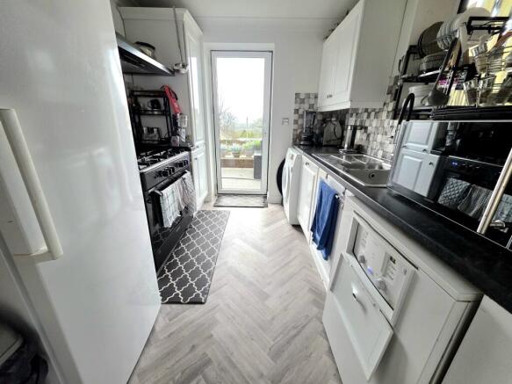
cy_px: 192
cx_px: 256
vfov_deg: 89.9
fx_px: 192
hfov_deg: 106.2
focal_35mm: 13
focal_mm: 2.2
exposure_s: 1/60.2
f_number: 1.9
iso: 250
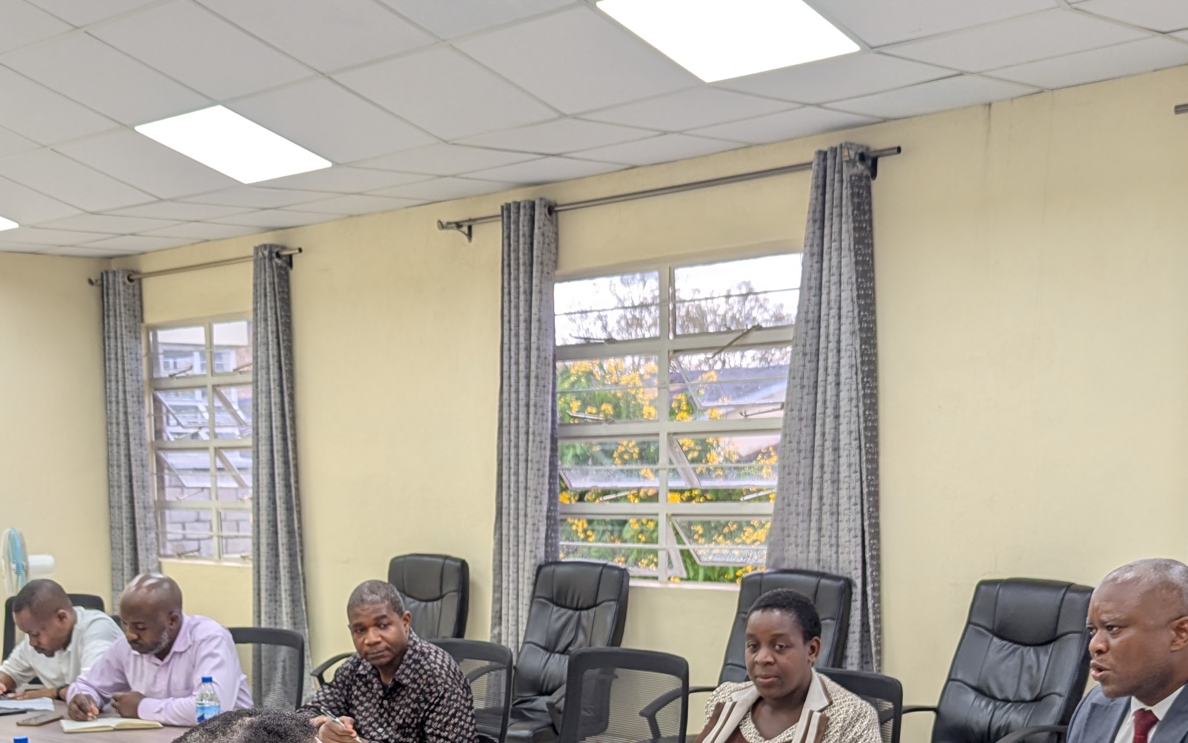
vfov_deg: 24.2
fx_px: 1651
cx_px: 456
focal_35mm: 51
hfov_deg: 39.3
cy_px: 739
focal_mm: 6.81
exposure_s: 1/48.6
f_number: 1.85
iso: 36
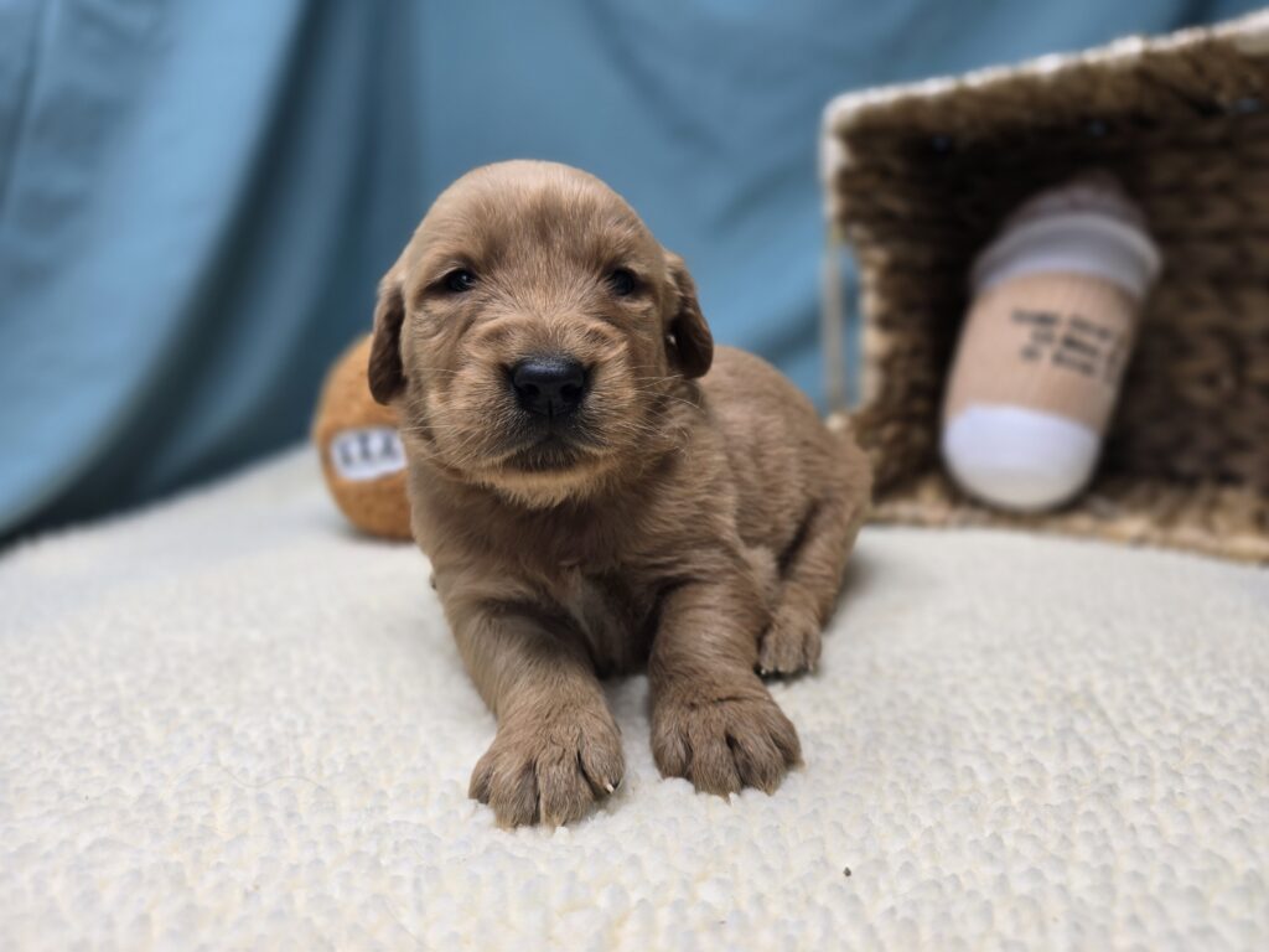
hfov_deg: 73.9
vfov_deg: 58.9
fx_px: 843
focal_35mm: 23
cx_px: 634
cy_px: 476
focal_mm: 6.3
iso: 64
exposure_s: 1/120
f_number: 1.7
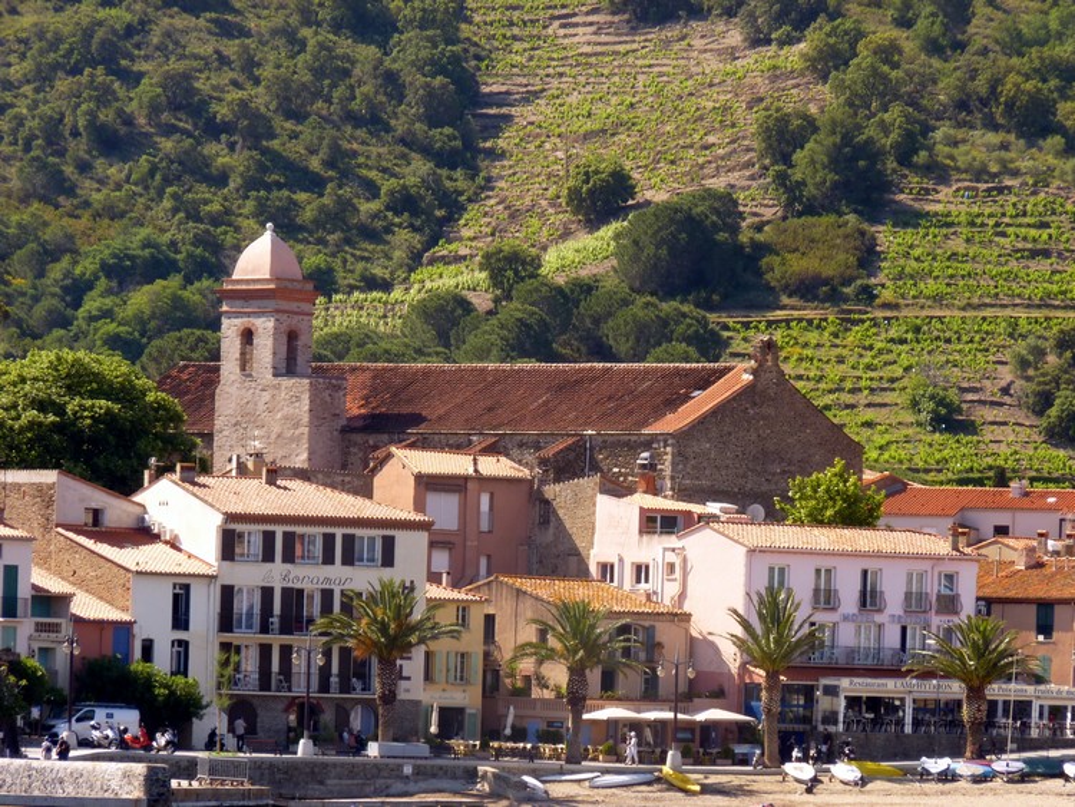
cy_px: 404
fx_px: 8885
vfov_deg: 5.2
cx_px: 538
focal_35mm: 286
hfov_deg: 6.9
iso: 80
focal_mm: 50.8
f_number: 8
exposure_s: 1/80
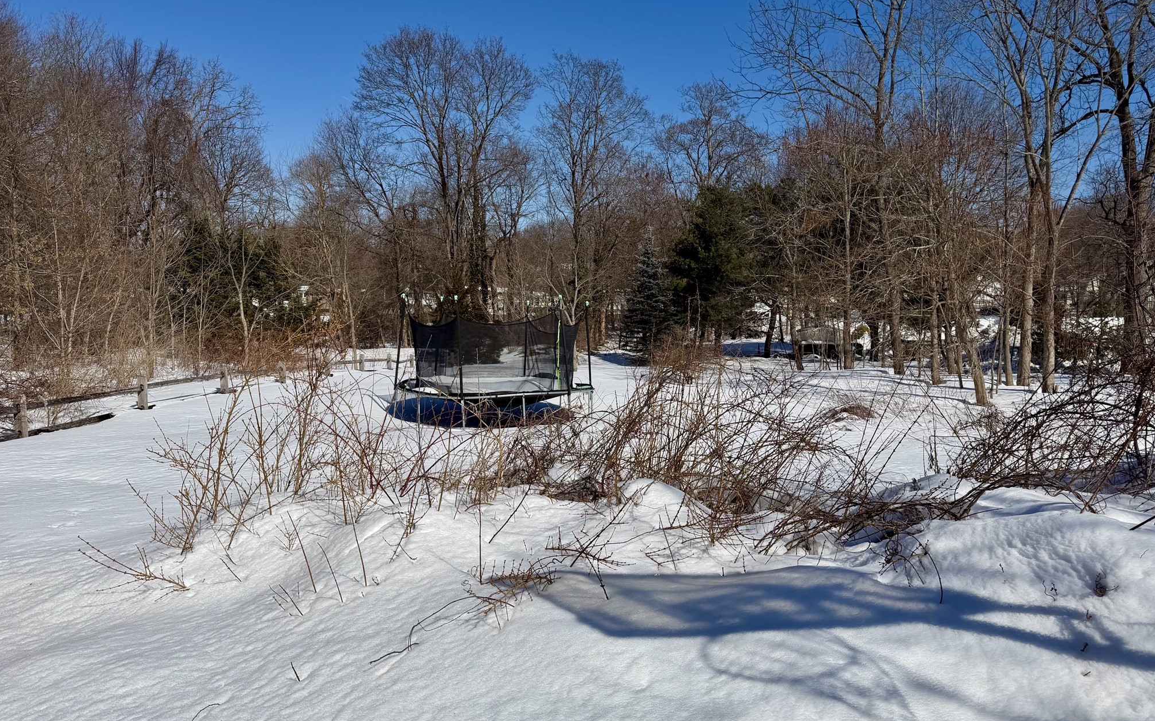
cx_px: 589
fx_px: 818
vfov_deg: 47.6
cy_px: 367
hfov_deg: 70.4
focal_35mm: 26
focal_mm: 6.76
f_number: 1.78
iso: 80
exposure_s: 1/14286
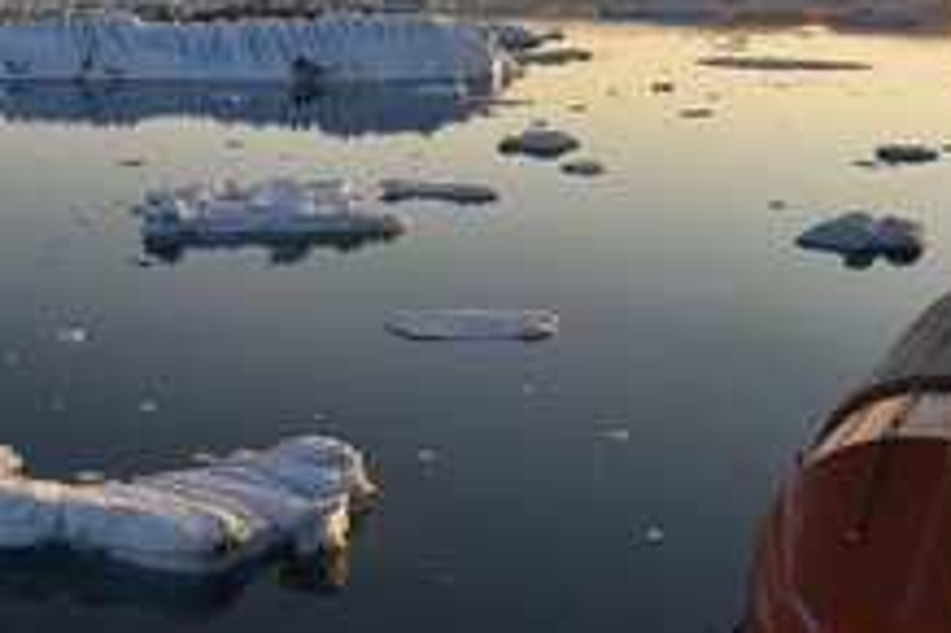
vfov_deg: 23.9
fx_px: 1478
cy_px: 148
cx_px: 253
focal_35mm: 56
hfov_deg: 35.0
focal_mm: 29
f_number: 10
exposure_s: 1/250
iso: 200
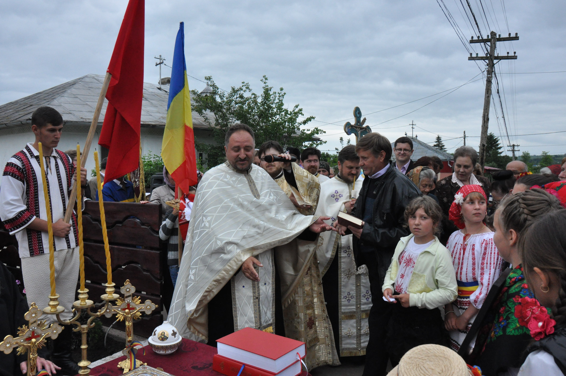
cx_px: 283
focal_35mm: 27
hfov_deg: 67.4
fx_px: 424
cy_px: 188
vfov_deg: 47.8
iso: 1600
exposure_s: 1/500
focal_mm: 18
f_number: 11
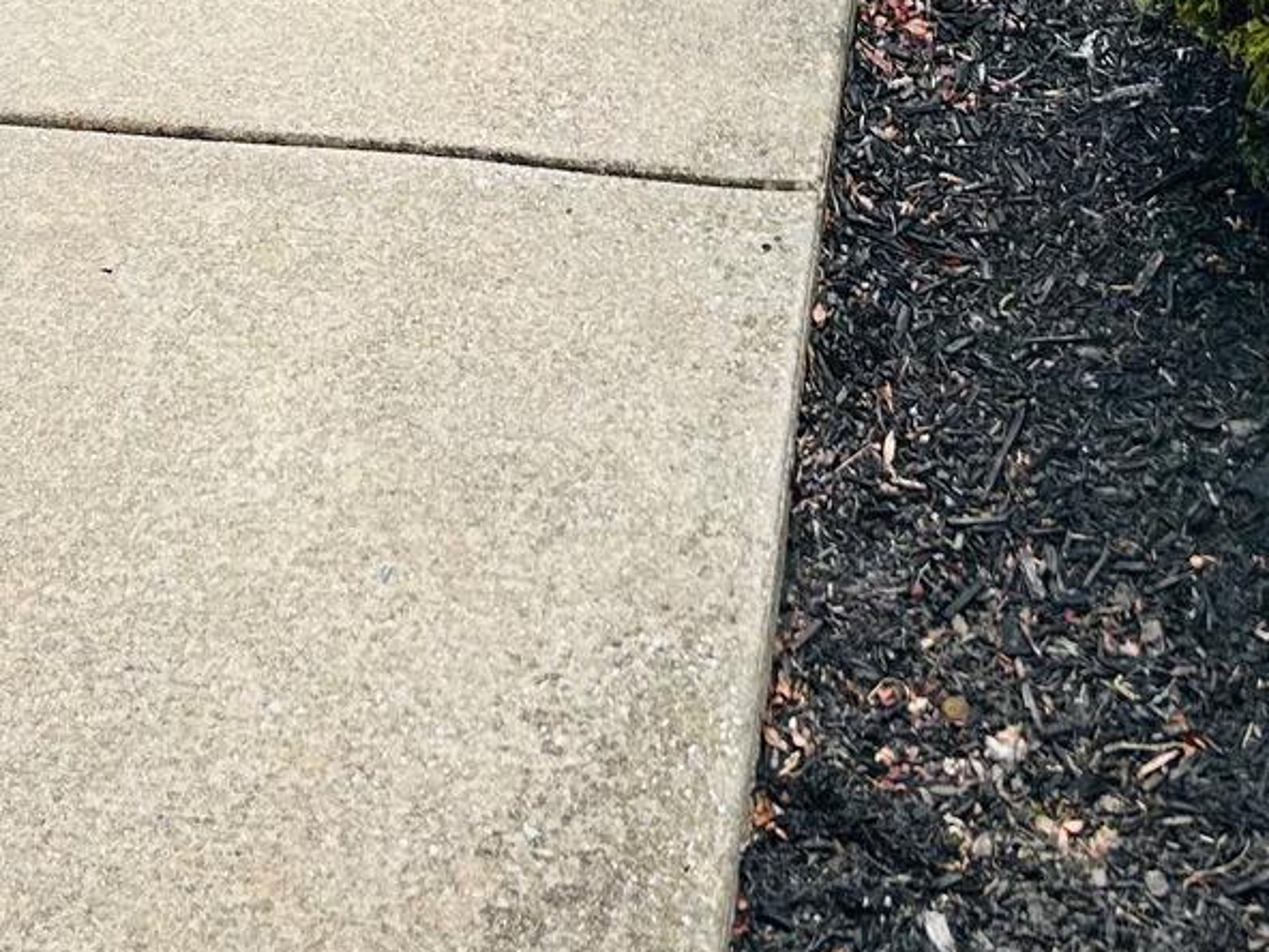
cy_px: -545
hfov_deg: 21.8
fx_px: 3299
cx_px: 652
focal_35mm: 90
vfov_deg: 15.0
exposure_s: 1/604
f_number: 1.5
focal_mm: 5.7
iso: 50
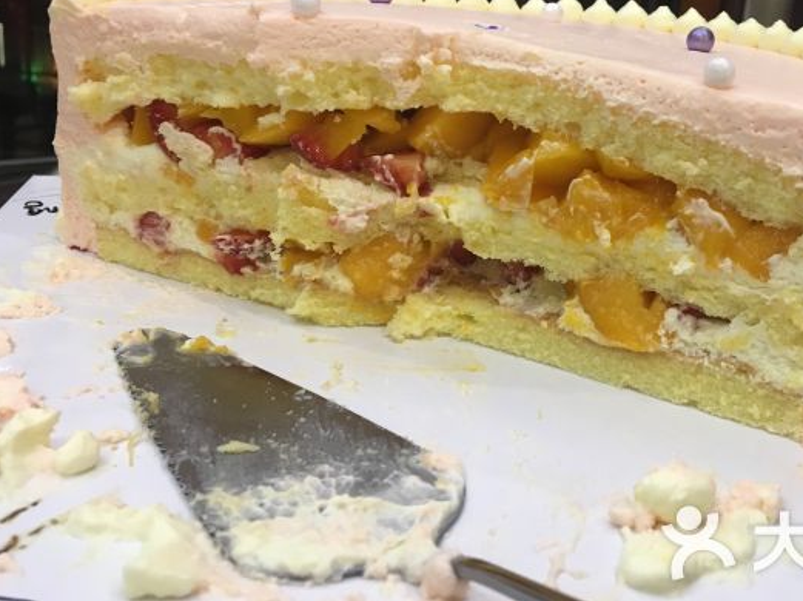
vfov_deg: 36.5
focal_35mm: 39
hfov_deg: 47.4
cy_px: 218
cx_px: 509
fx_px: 904
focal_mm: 4.15
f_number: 2.2
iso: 100
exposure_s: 1/33
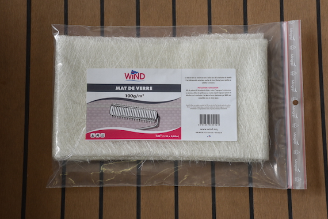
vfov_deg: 13.6
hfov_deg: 20.2
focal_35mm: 101
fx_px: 920
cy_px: 105
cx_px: 178
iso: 280
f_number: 5.6
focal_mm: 60
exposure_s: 1/125
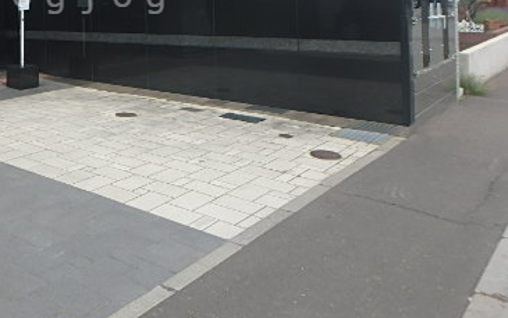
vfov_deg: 30.4
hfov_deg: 46.7
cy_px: -3
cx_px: 77
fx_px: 540
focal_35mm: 39
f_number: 3.5
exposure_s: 1/320
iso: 125
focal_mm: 3.7
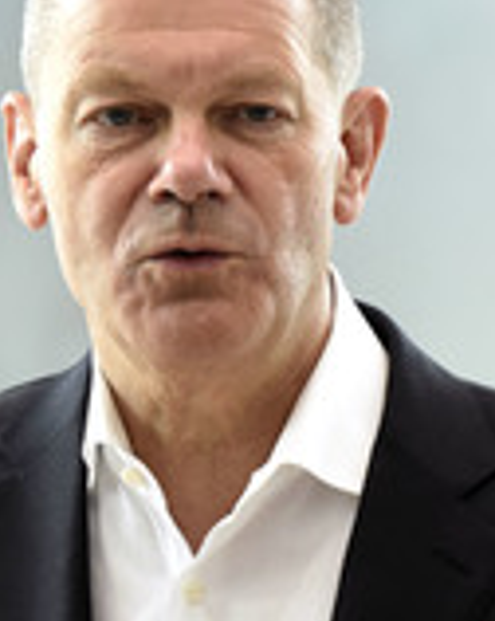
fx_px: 6000
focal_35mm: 327
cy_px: 424
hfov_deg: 4.7
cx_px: 187
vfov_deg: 5.9
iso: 3200
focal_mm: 122
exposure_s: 1/250
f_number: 5.6
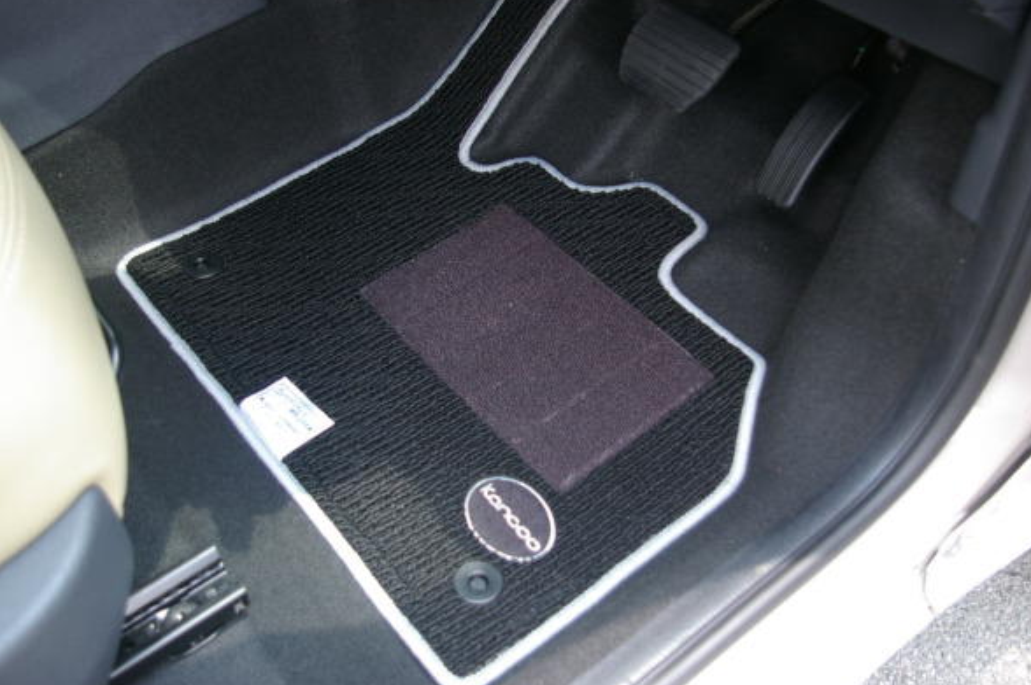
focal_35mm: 38
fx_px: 1074
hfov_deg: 51.3
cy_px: 321
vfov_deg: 35.4
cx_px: 531
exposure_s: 1/60
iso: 200
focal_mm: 23
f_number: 4
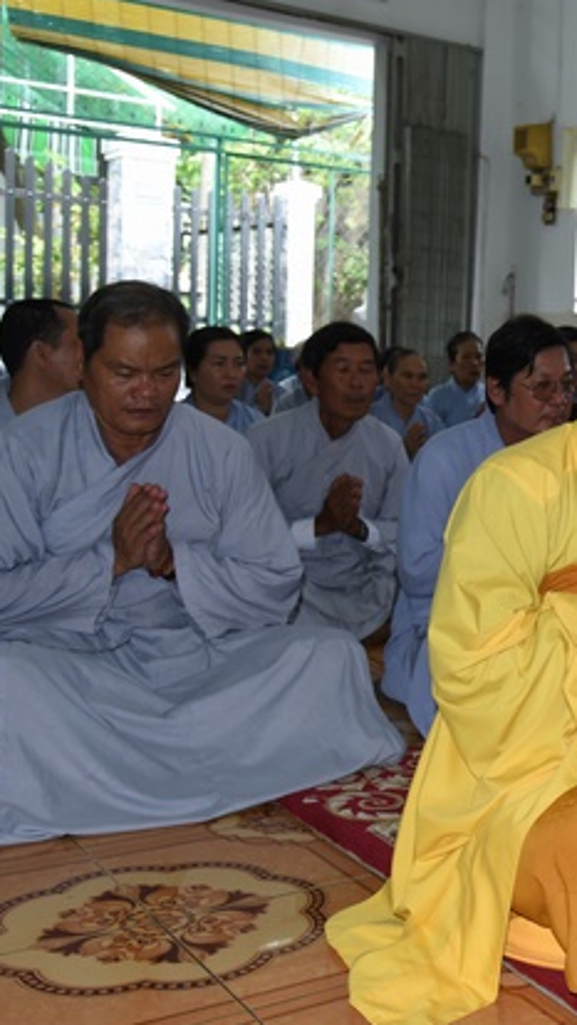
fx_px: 1387
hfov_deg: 21.1
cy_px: 498
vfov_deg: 40.6
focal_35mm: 51
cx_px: 768
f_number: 5.6
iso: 640
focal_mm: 31
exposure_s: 1/80
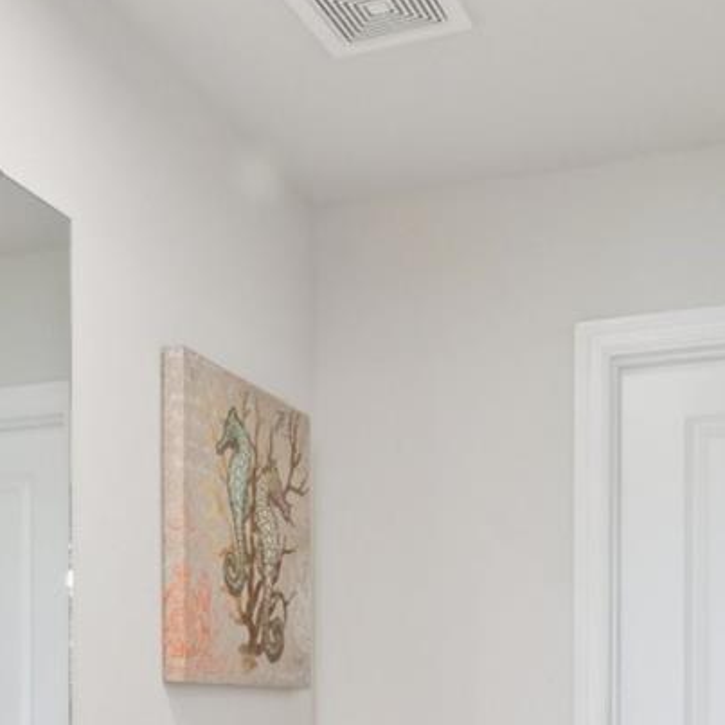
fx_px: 1280
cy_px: 736
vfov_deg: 29.4
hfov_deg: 31.6
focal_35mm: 54
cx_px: 313
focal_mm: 16
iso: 400
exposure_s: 1/20
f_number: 8
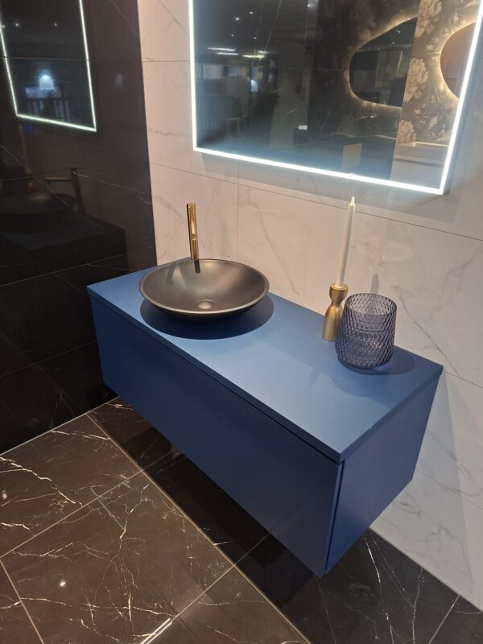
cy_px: 322
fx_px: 428
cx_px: 242
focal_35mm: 23
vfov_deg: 73.9
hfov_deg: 58.9
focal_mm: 5.54
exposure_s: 1/33
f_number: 1.8
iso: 250
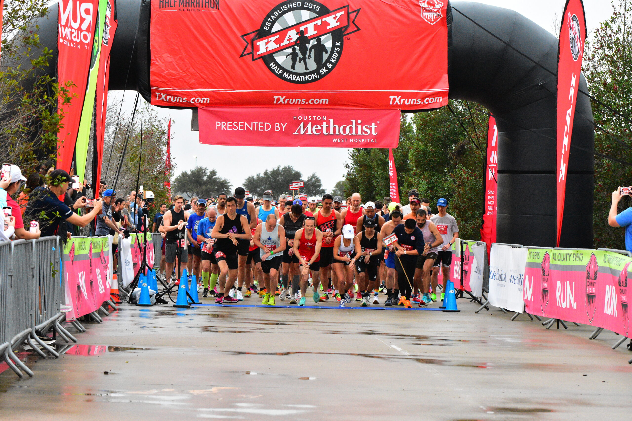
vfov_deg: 13.0
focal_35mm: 105
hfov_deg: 19.5
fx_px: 1843
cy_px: 210
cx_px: 316
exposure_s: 1/160
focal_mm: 70
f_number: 4.5
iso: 6400
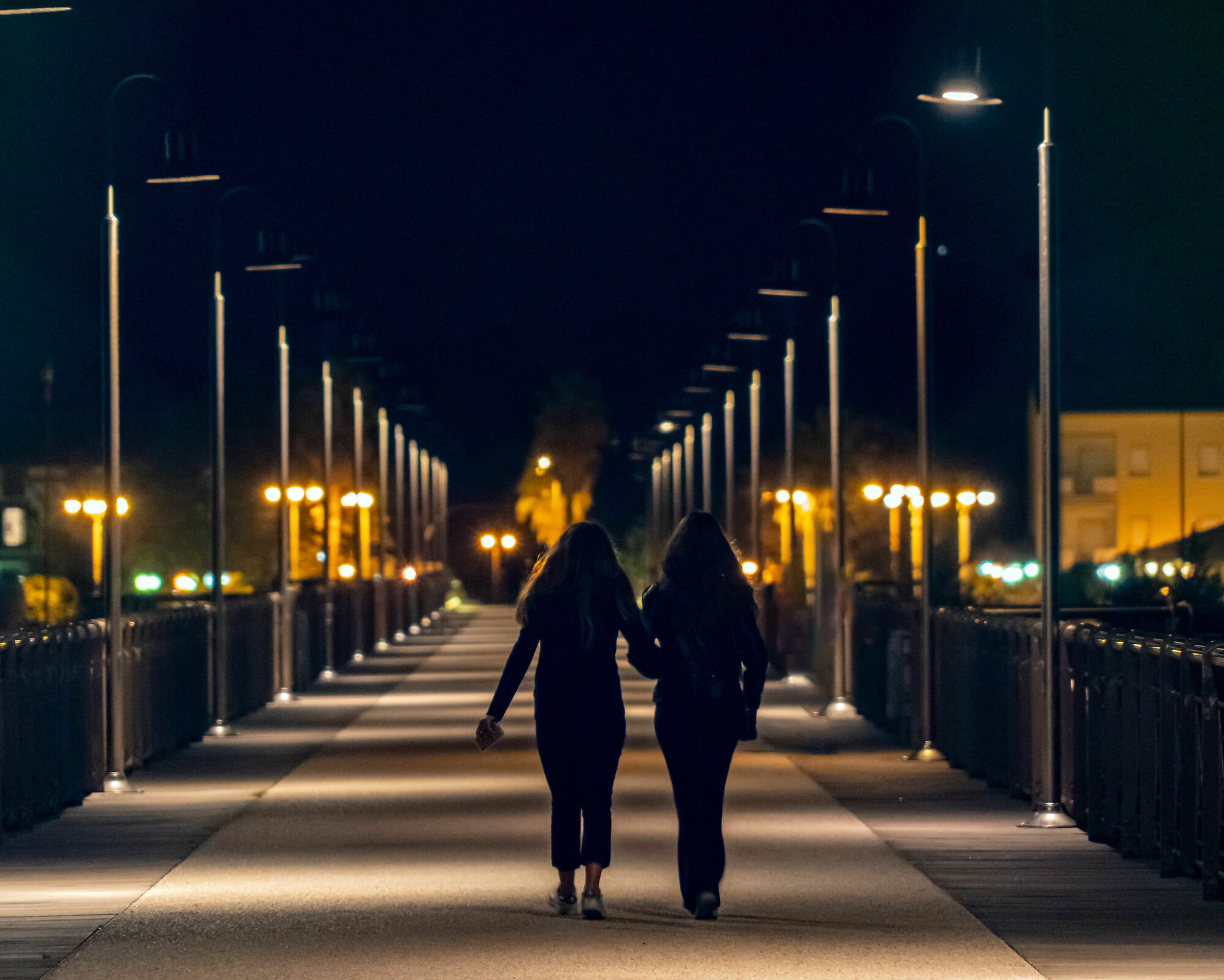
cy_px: 491
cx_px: 579
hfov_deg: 7.1
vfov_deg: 5.7
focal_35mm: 271
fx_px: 9817
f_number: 6.3
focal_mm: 240
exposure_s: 1/25
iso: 12800
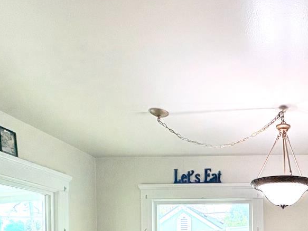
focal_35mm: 36
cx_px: 282
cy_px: 255
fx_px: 321
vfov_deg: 34.3
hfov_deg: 46.0
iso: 125
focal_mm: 2.22
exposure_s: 1/134
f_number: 2.2
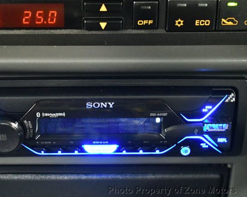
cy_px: 99
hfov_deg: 21.0
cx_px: 102
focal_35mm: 91
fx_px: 665
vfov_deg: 16.9
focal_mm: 40
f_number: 5
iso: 12800
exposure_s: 1/40
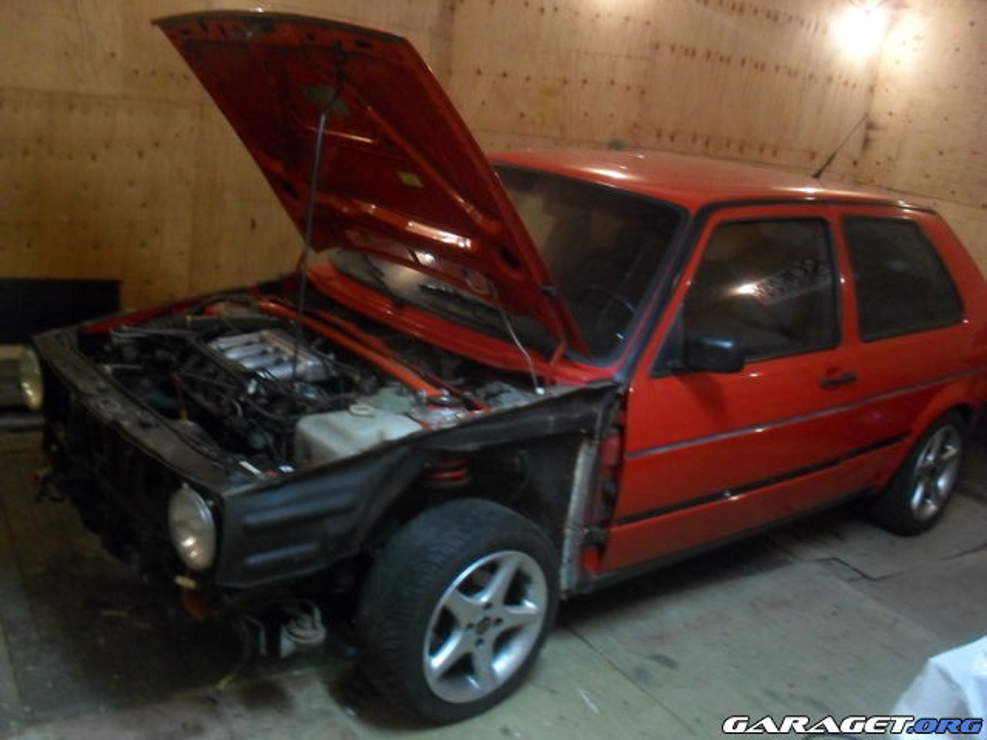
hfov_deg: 52.6
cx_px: 494
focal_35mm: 35
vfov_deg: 40.7
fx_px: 998
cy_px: 370
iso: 400
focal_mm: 6.3
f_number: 3.2
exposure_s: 1/8
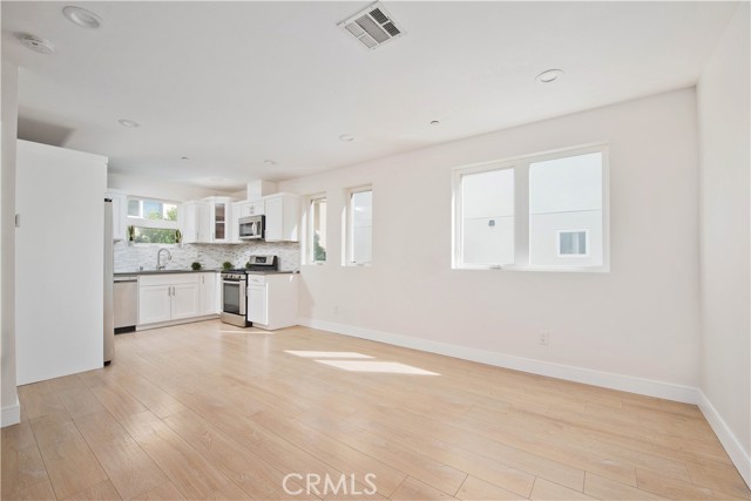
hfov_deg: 104.2
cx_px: 376
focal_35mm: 14
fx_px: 292
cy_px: 250
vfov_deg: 81.2
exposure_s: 1/500
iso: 400
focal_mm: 14
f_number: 6.3
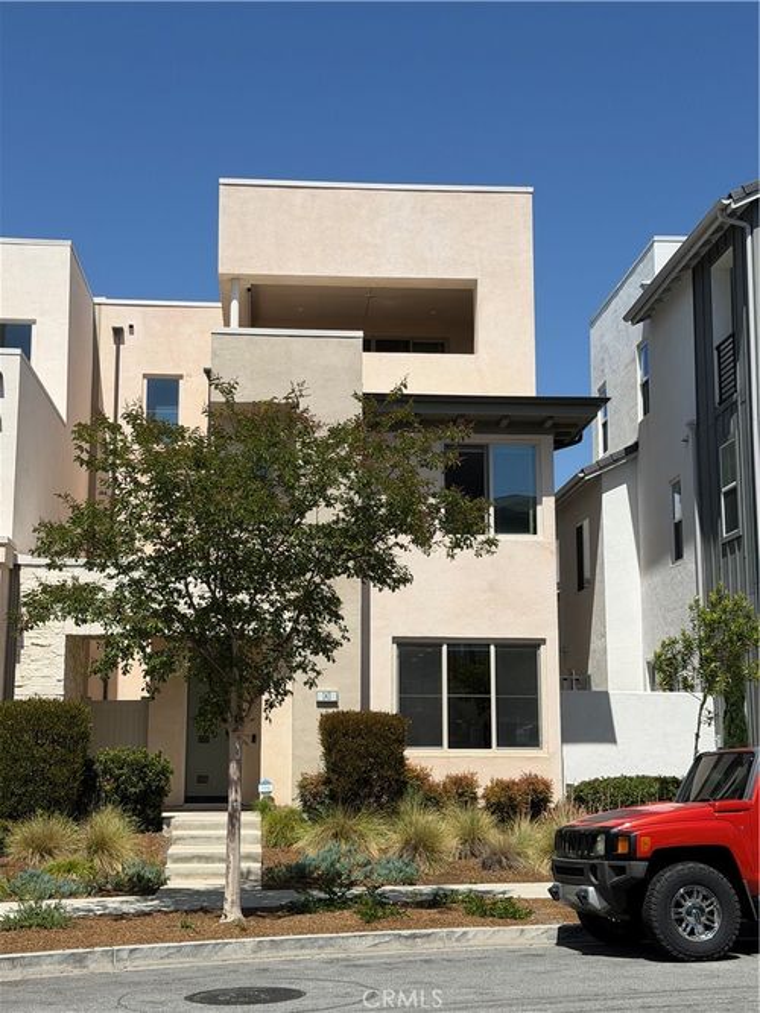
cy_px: 506
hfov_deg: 30.3
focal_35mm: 48
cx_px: 380
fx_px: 1406
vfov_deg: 39.7
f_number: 1.78
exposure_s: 1/6536
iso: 64
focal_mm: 6.76
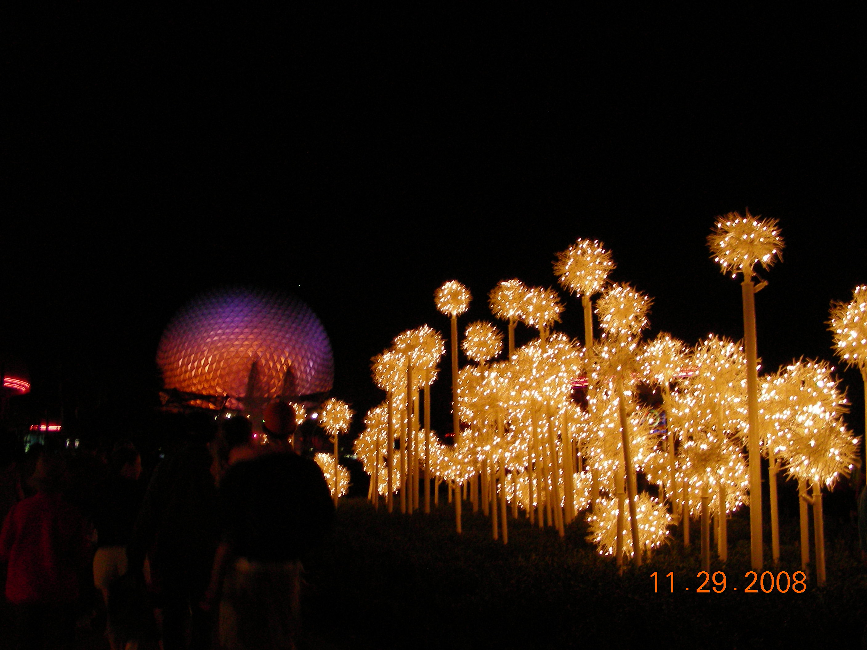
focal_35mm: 38
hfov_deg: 49.0
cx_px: 434
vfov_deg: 37.7
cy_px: 325
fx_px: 952
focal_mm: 6.3
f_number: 3.5
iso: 200
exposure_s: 1/8.2
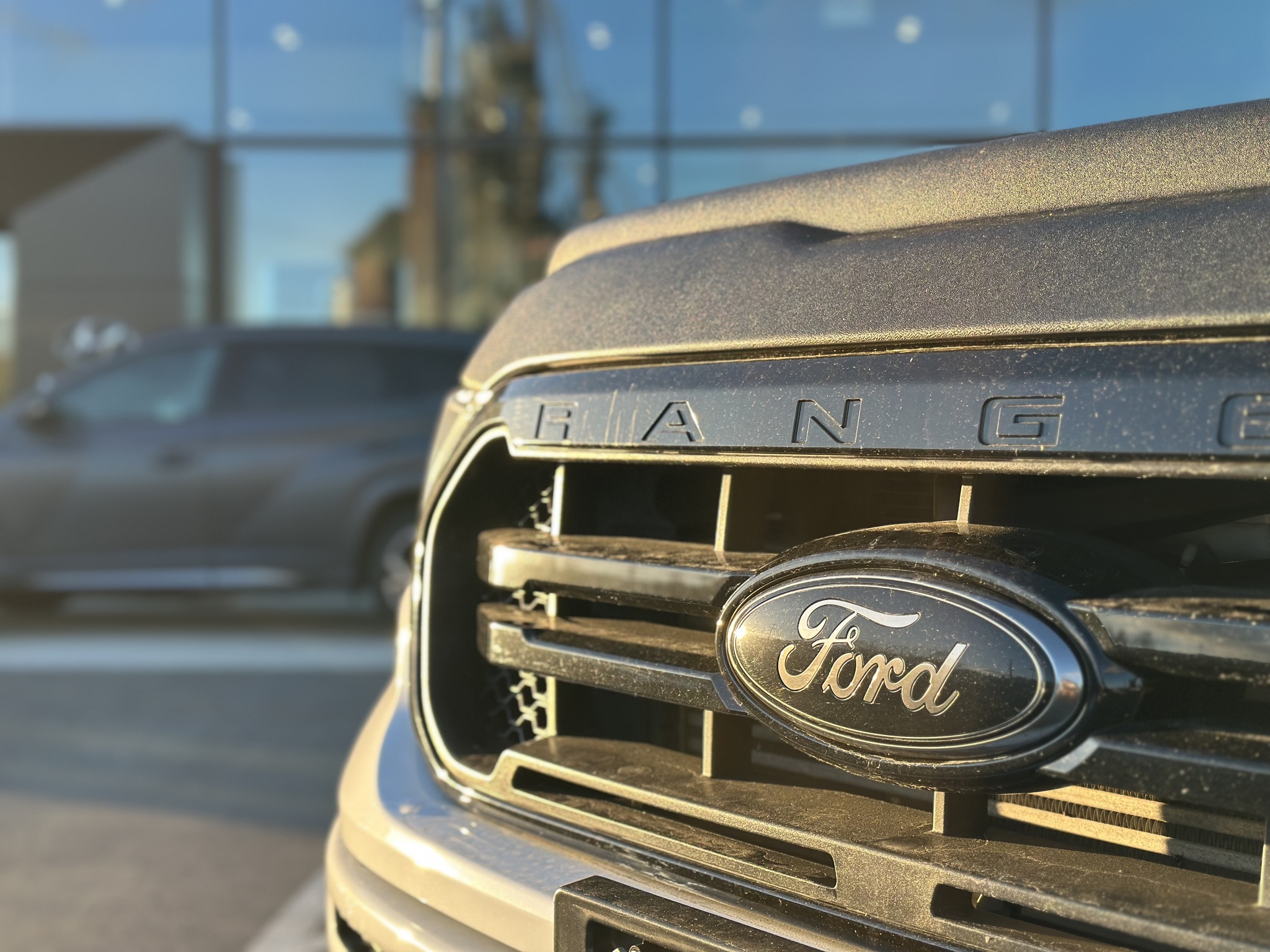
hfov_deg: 39.7
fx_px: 1761
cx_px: 635
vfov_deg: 30.3
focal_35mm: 48
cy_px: 476
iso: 80
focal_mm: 6.86
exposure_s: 1/516
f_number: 1.78
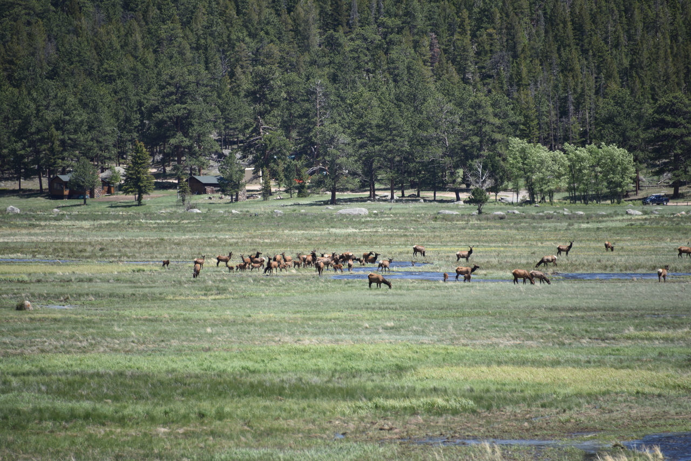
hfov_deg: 6.9
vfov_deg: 4.6
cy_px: 230
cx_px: 346
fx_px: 5759
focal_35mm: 300
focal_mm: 300
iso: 200
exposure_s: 1/640
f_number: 5.6
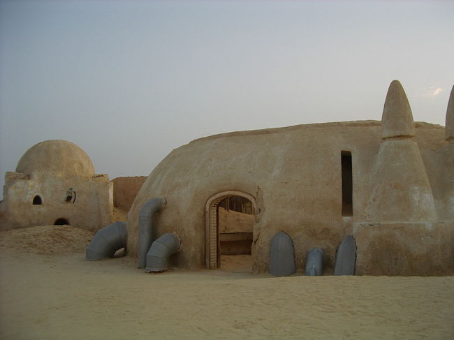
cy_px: 170
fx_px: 498
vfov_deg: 37.7
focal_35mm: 38
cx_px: 227
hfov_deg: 49.0
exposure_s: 1/250
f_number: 2.6
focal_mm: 5.8
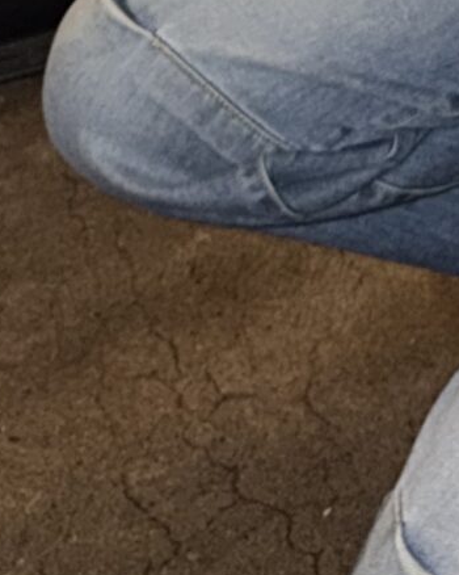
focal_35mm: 137
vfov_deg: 11.2
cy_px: -898
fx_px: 2328
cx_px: 778
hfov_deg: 10.7
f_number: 1.78
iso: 100
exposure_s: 1/5
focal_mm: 6.76
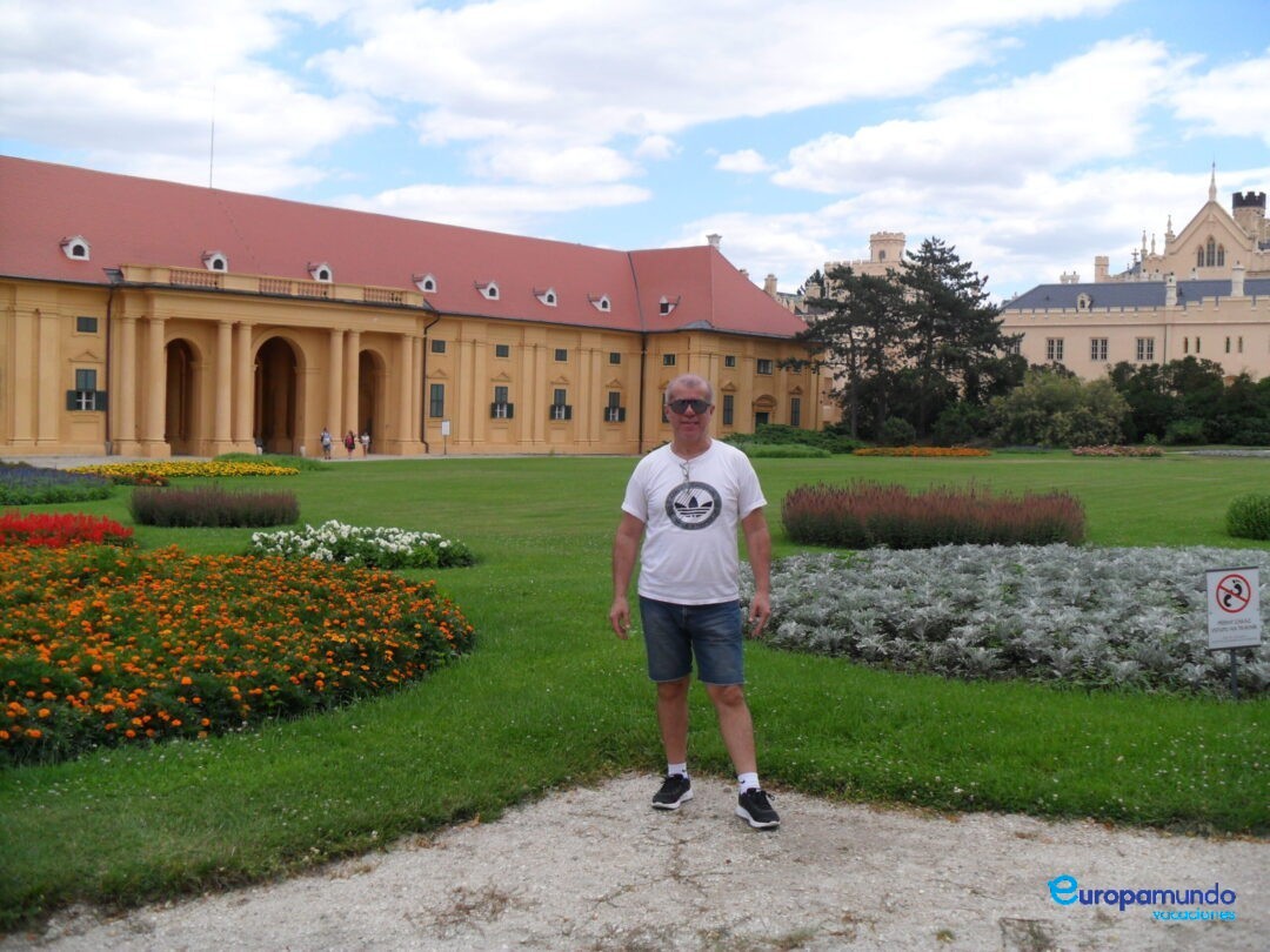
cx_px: 635
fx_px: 1284
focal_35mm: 35
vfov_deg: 40.7
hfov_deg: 52.6
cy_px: 476
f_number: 7.6
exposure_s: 1/180
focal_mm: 6.3
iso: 80
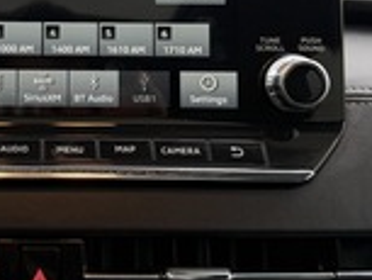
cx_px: 51
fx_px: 710
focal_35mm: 66
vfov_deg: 21.9
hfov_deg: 28.4
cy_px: 38
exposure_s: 1/111
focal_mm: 6.76
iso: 125
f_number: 1.78
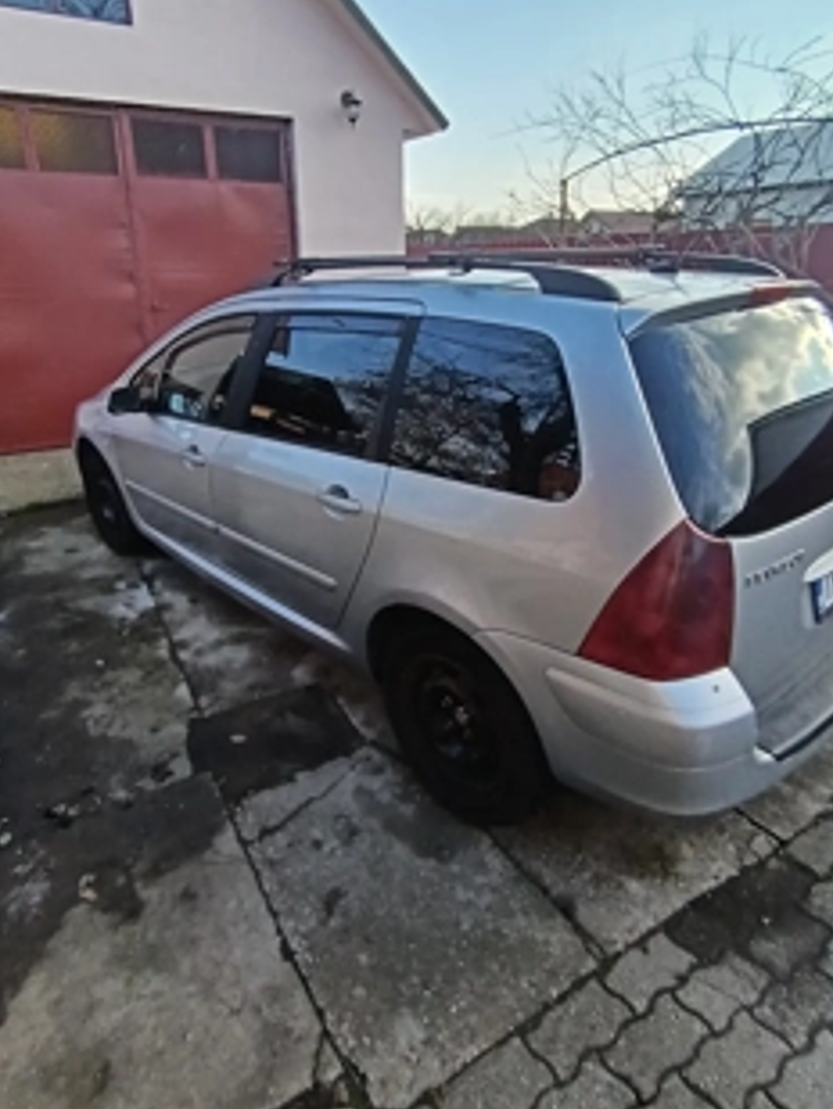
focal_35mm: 22
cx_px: 413
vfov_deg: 76.1
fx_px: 705
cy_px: 495
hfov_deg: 61.1
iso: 100
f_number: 2.2
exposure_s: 1/190
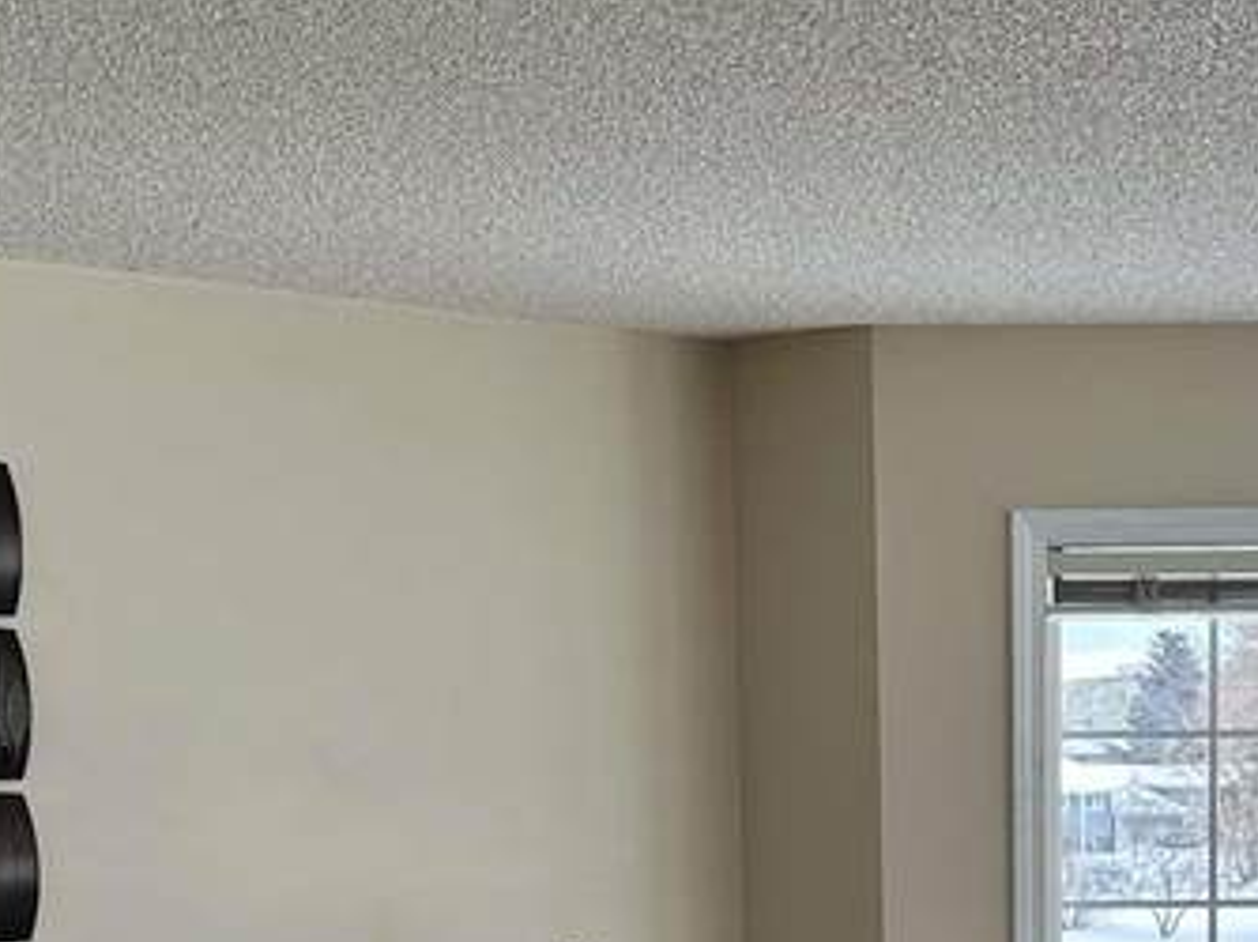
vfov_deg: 15.4
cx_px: 1092
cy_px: 1168
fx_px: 3341
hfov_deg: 20.9
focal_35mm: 92
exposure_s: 1/288
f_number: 1.78
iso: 80
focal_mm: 6.86
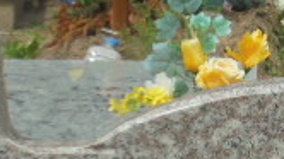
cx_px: 250
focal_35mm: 235
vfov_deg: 5.0
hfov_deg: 9.2
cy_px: 364
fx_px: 1768
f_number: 5.2
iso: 100
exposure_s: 1/500
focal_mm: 10.1
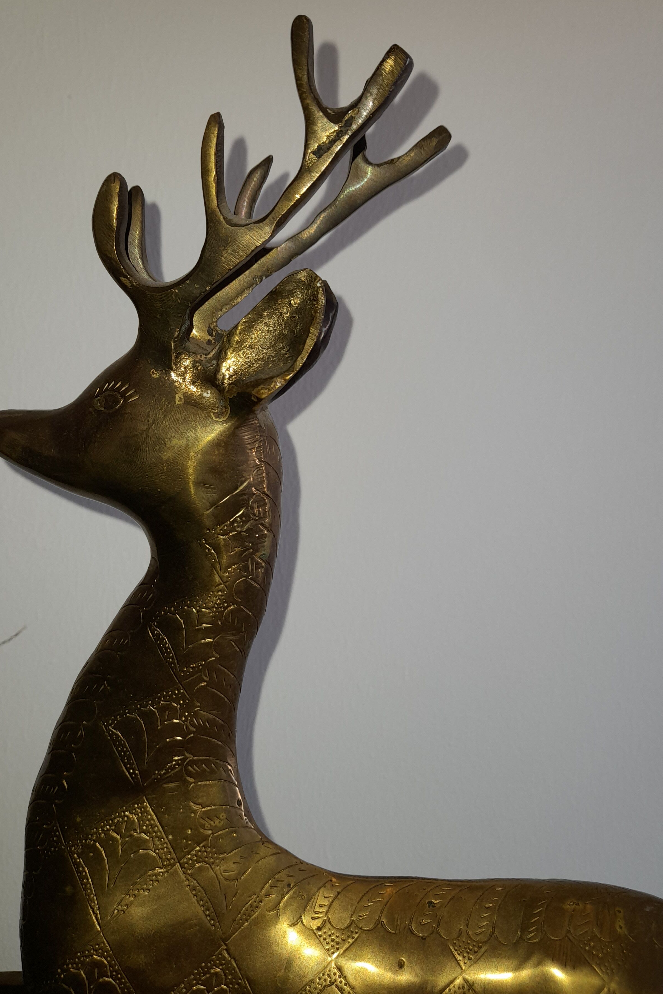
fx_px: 801
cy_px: 445
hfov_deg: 45.0
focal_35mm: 29
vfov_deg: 63.5
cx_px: 320
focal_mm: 4.6
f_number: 2
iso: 32
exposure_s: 1/100
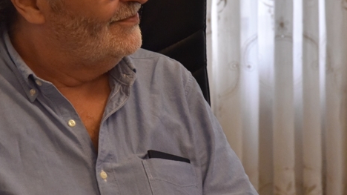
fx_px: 2530
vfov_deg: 4.4
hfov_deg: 7.8
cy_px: 47
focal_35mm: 275
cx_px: 131
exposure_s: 1/250
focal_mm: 120
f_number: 8
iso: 3200
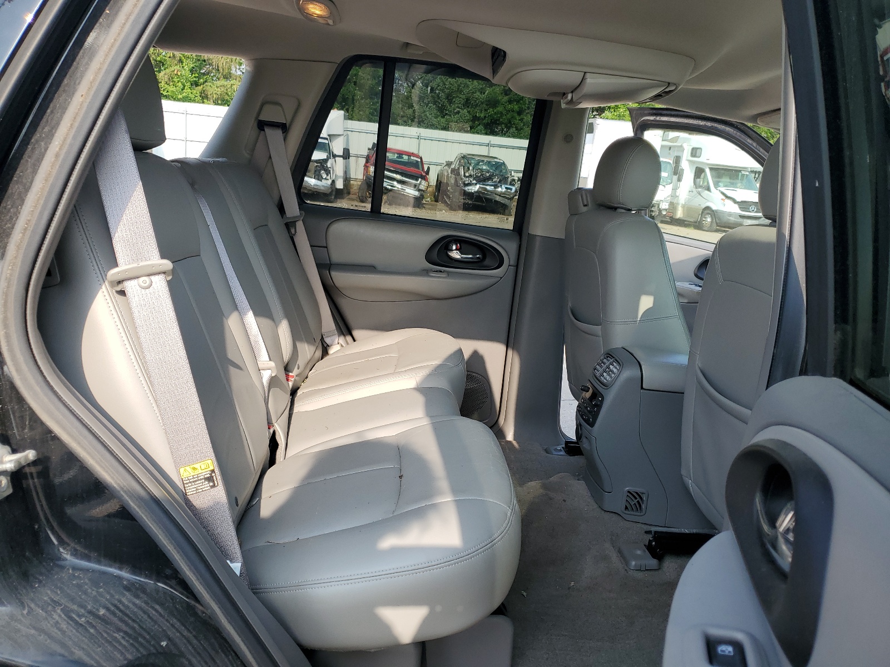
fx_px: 668
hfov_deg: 67.3
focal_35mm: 26
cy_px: 334
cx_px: 445
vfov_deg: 53.1
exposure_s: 1/1000
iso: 50
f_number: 1.5
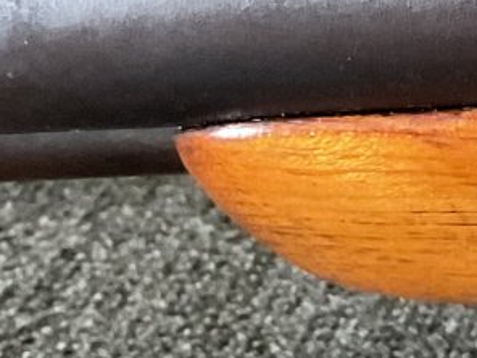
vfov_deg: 9.9
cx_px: 1089
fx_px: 2039
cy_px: -70
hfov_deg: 11.4
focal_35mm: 148
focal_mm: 3
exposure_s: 1/40
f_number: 1.8
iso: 320
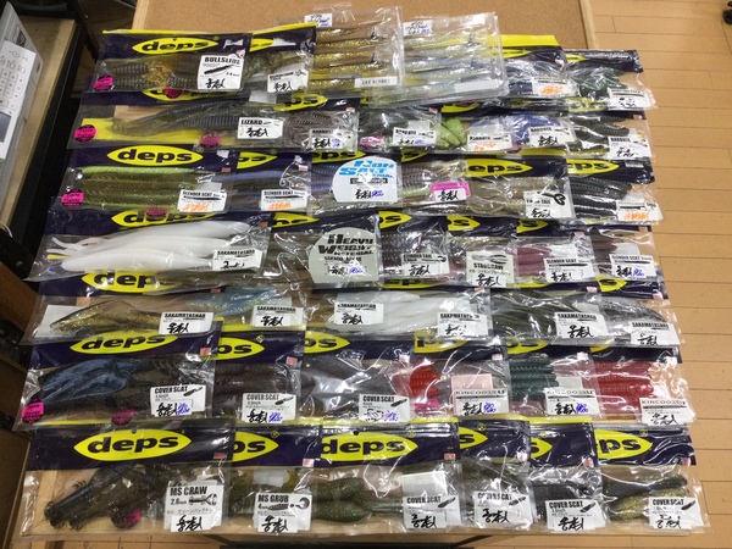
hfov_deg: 58.4
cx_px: 366
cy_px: 274
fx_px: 656
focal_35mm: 31
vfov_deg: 45.4
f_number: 2.4
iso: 25
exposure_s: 1/30
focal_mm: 3.3
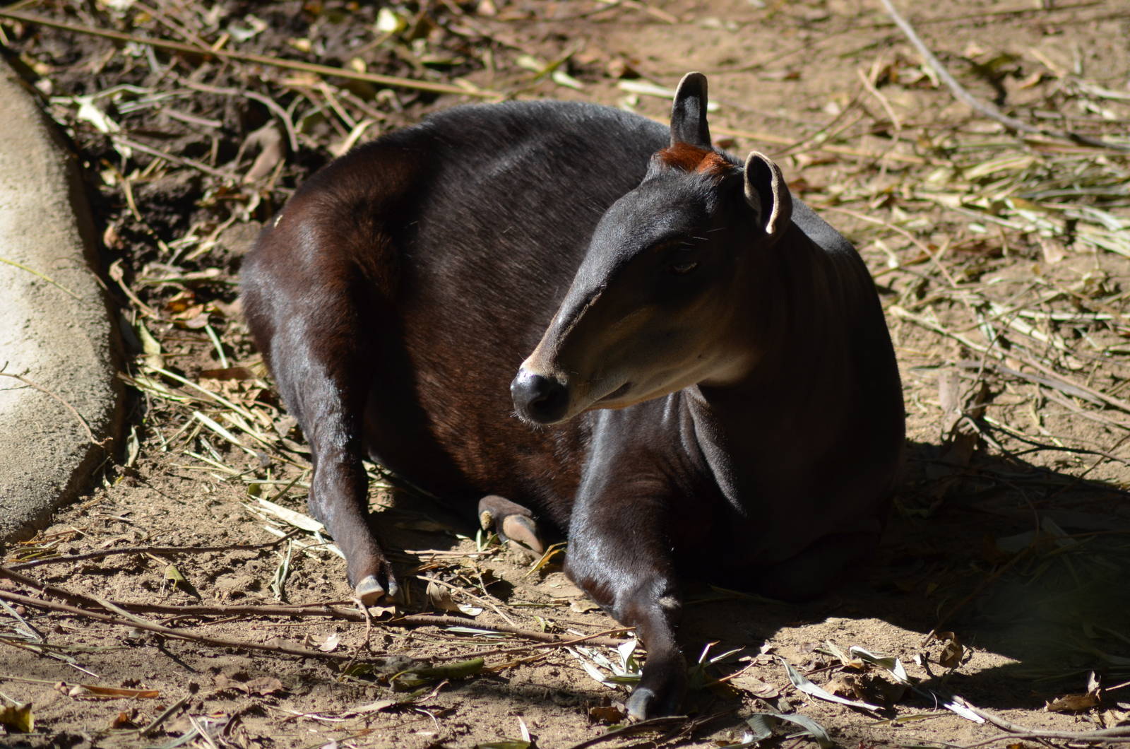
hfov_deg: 5.5
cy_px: 374
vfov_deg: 3.7
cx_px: 565
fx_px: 11747
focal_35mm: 375
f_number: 5
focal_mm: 250
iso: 400
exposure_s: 1/1250
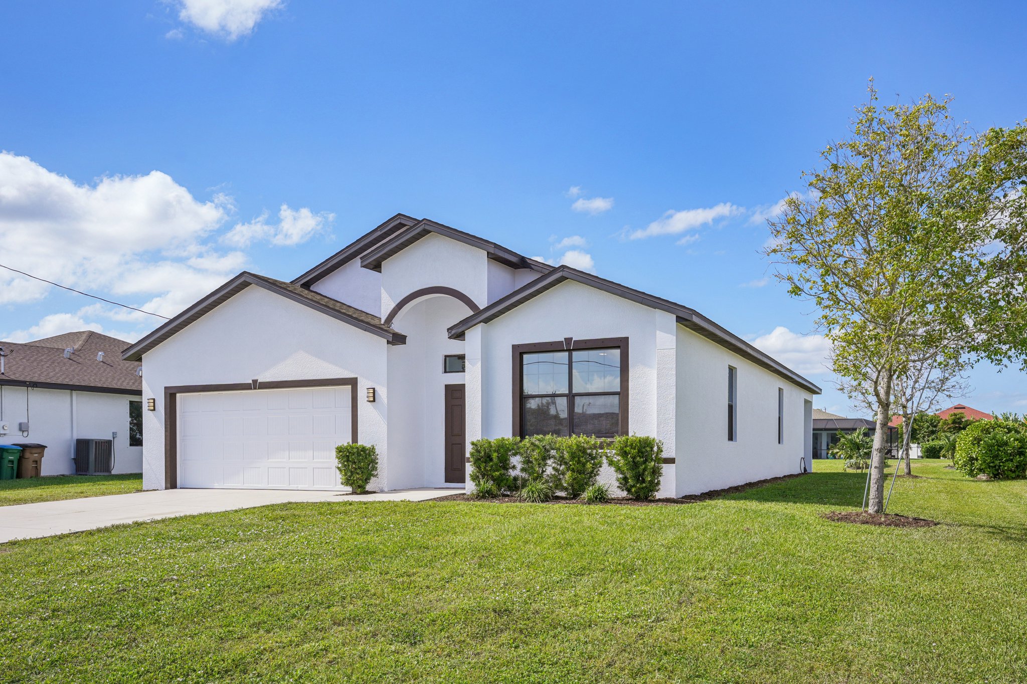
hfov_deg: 63.0
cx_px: 514
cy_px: 342
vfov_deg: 44.4
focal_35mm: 29
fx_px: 839
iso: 100
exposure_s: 1/400
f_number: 8
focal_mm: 29.4
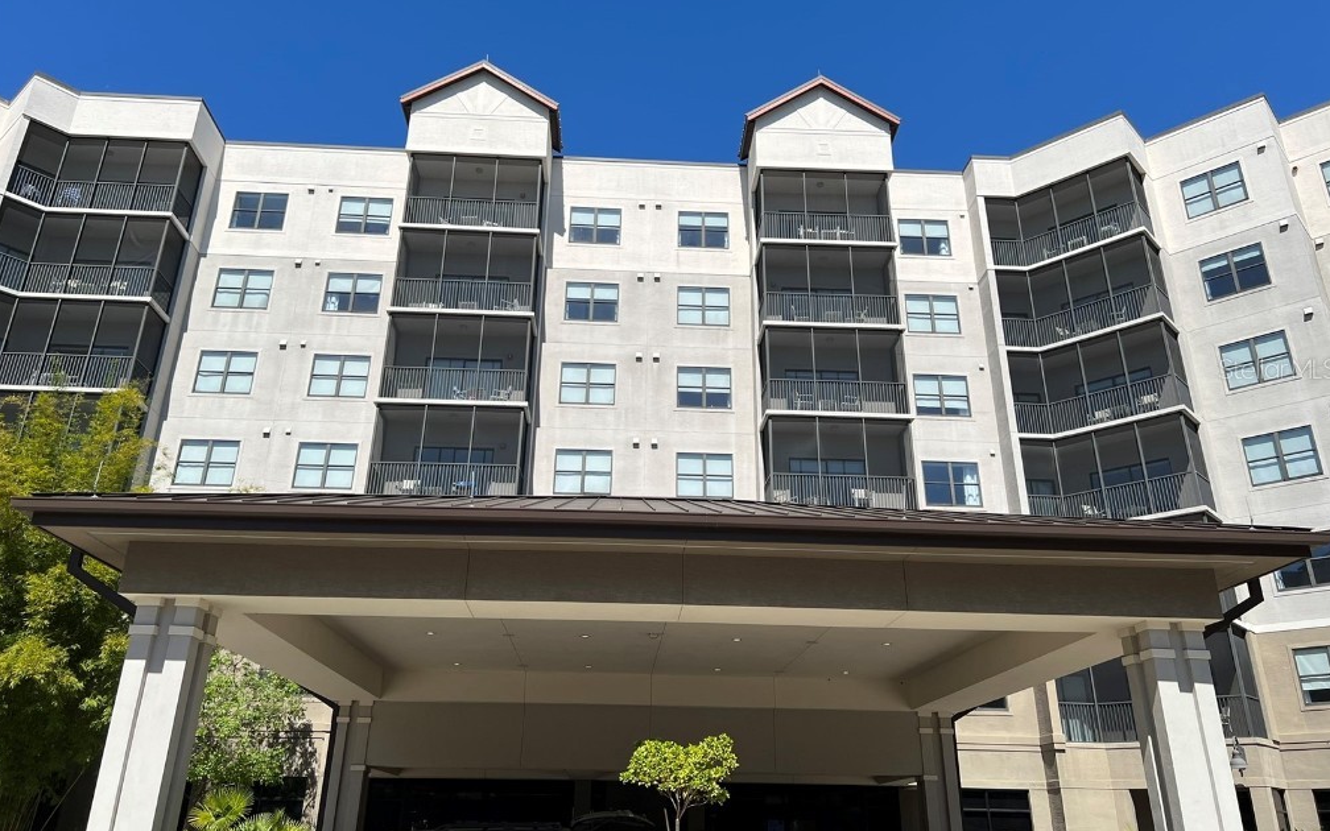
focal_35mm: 28
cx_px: 668
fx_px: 1015
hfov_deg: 66.5
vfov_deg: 44.5
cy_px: 368
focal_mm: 5.7
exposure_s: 1/5882
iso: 50
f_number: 1.5
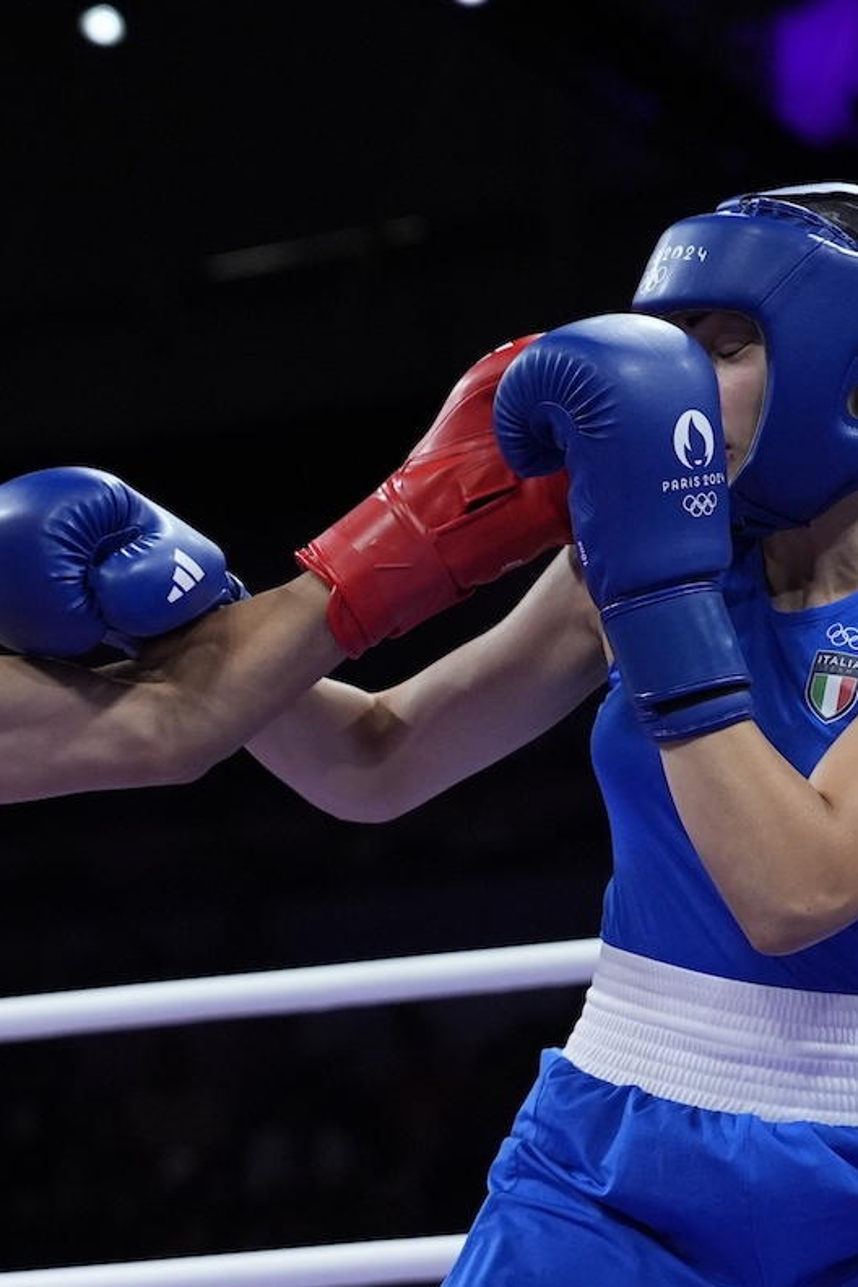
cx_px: 127
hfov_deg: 12.8
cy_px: 647
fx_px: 3789
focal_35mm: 106
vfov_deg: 19.3
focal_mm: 70
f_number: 2.8
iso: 2500
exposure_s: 1/3200
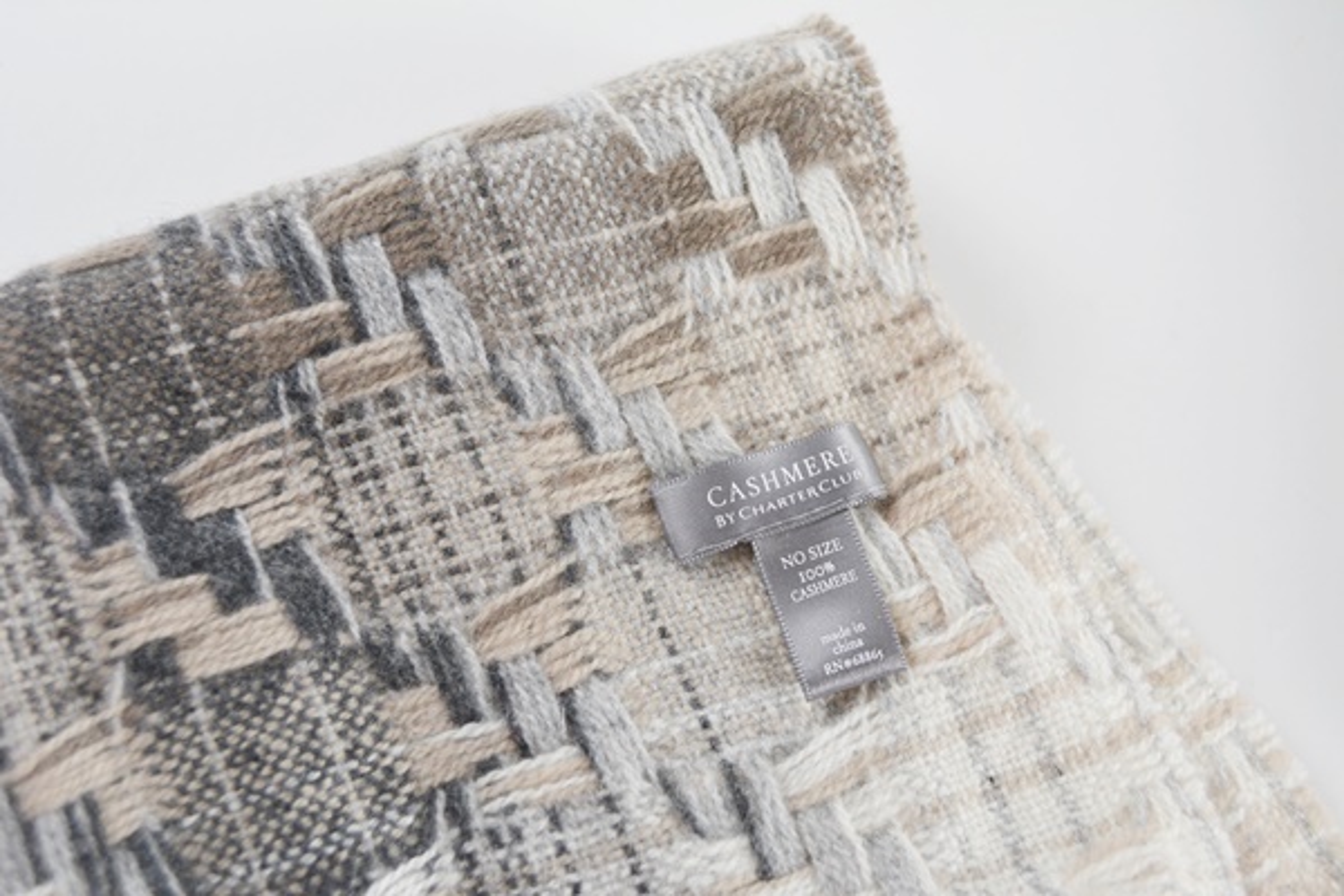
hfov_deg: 49.6
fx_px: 1456
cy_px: 448
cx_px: 672
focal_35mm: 39
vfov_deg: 34.2
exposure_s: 1/125
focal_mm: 26
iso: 400
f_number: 5.6
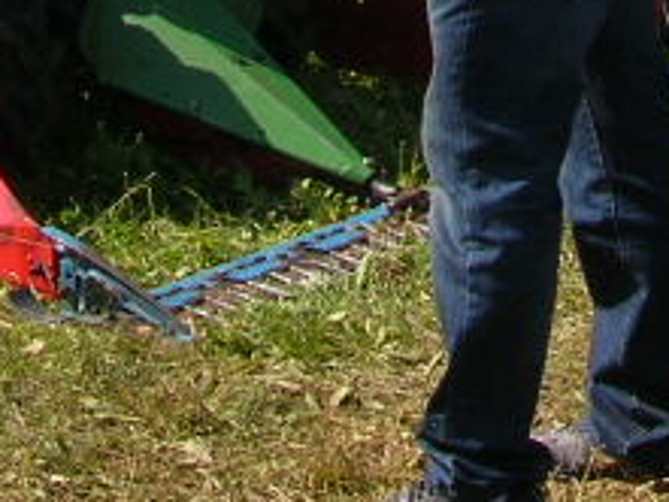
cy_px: -602
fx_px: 3133
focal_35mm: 162
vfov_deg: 8.5
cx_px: 654
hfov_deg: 12.1
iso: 50
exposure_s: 1/224
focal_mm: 5.8
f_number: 5.6
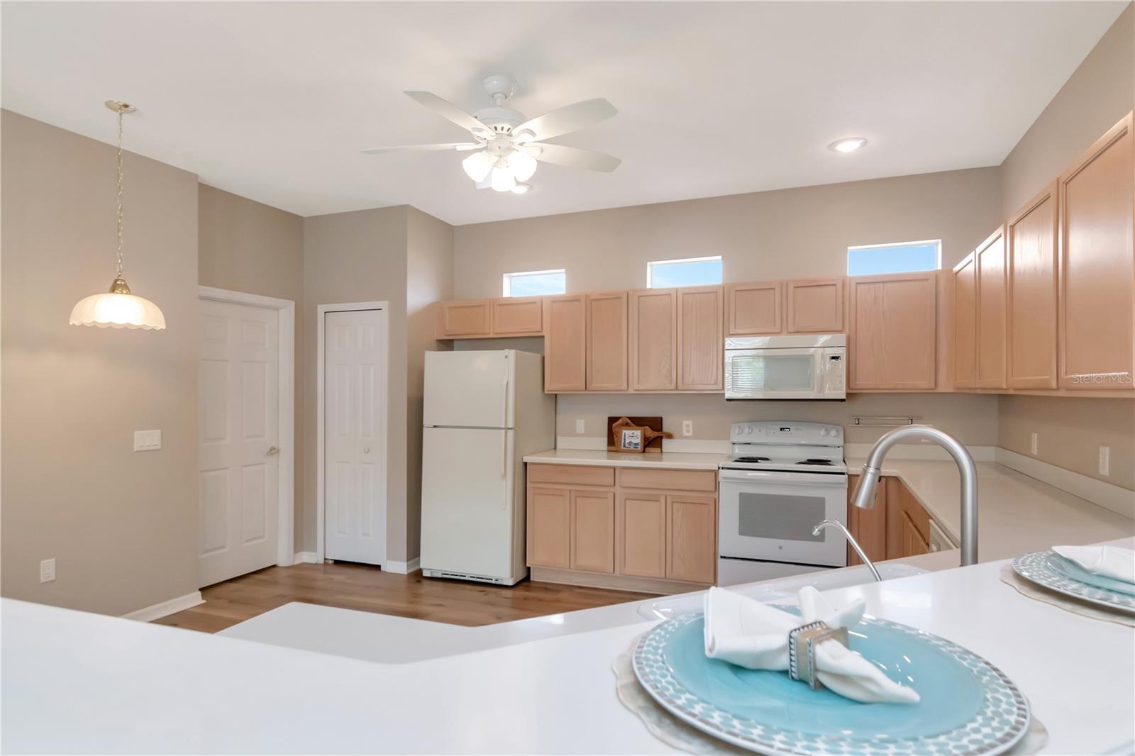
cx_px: 568
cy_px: 378
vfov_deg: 63.2
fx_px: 615
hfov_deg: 85.4
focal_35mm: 20
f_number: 9
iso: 1250
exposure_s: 1/100
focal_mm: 13
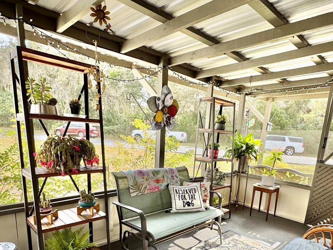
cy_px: 184
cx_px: 189
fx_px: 231
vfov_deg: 54.5
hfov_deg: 71.2
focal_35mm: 24
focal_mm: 2.22
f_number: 2.2
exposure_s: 1/191
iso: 40
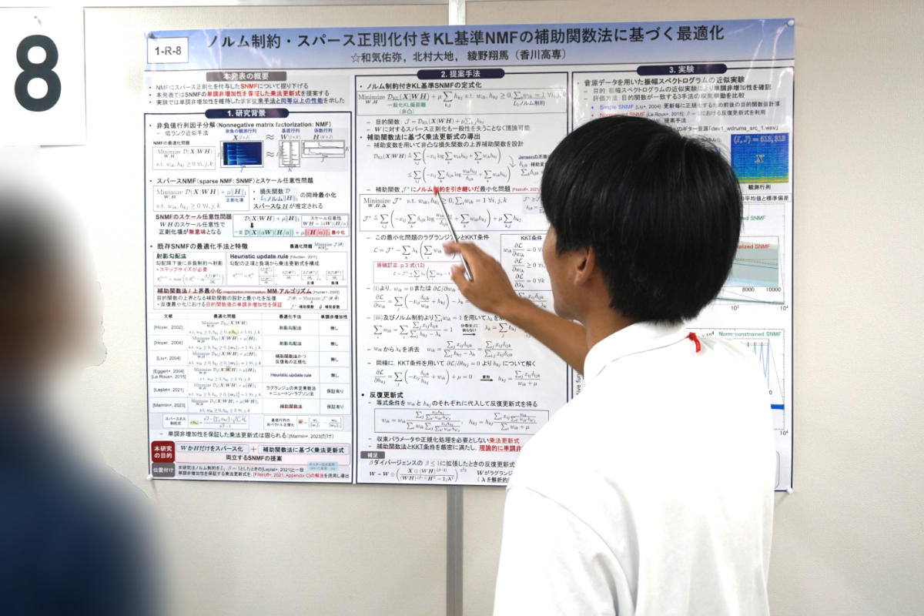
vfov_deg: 35.5
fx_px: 962
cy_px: 308
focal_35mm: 38
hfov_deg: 51.3
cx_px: 462
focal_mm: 25
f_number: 4.5
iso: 640
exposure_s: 1/160
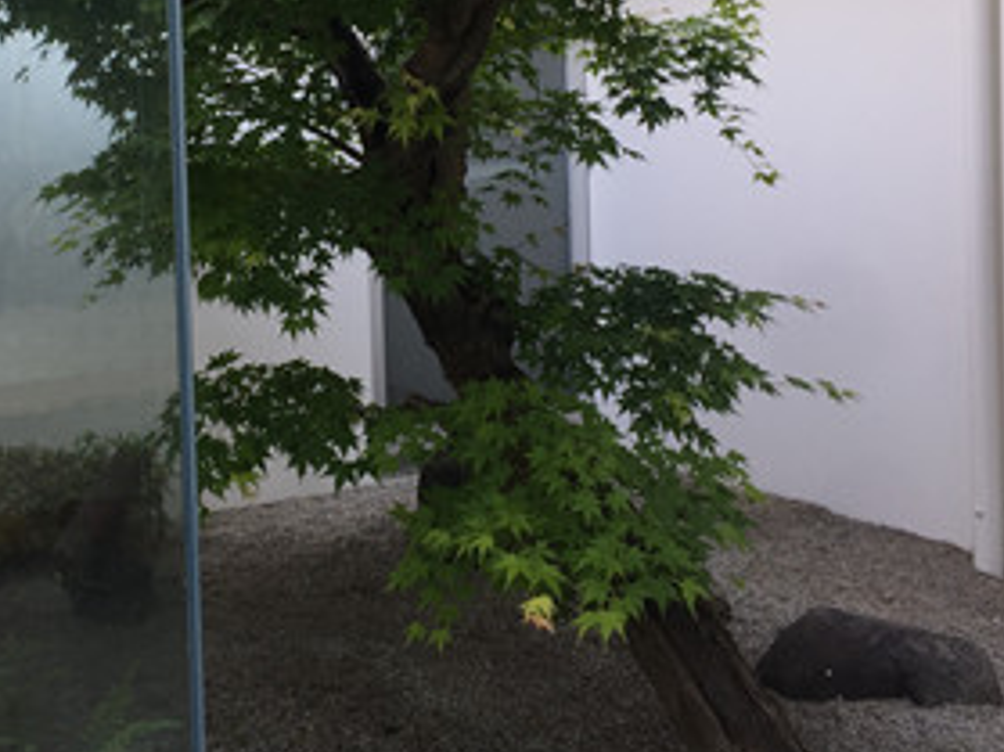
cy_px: 153
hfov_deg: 36.1
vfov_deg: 27.5
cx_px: 263
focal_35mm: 52
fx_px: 1508
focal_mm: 4.15
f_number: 2.2
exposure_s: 1/40
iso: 32
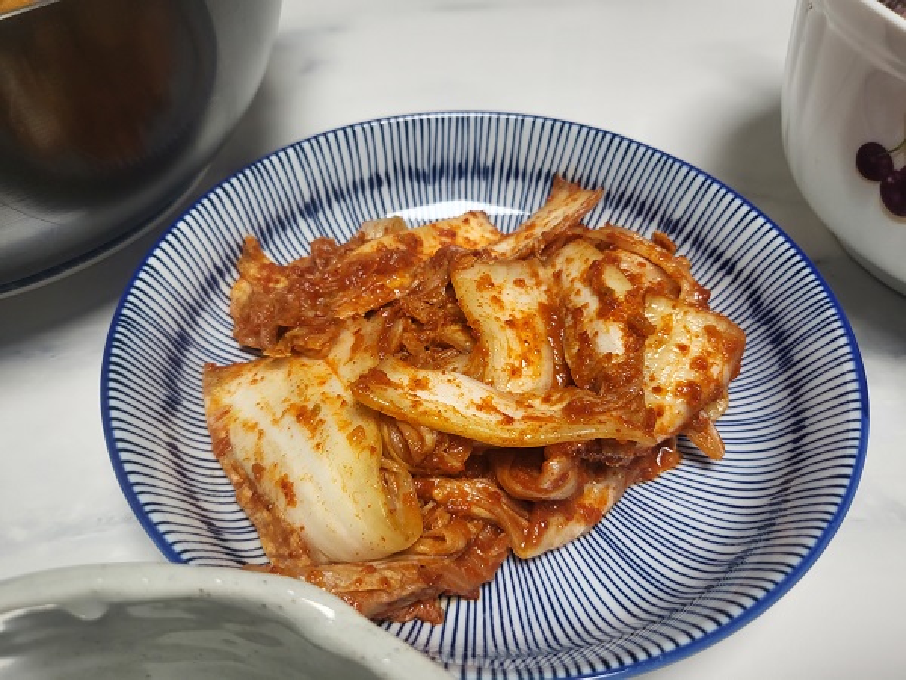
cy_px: 340
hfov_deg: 67.3
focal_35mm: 26
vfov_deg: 53.1
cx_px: 453
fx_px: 680
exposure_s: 1/120
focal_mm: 4.25
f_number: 1.8
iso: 125
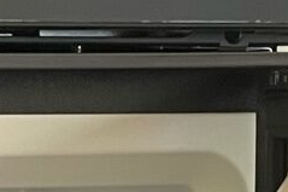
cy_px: 578
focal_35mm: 228
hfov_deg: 9.0
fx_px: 1823
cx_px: 96
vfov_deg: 5.6
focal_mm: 4.2
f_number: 1.6
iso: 125
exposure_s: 1/50
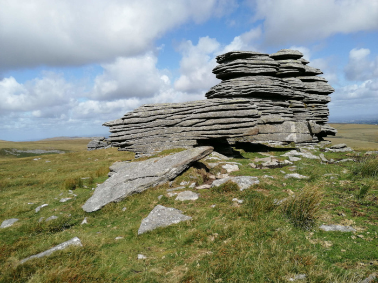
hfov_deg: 65.3
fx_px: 295
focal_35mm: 27
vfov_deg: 51.4
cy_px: 142
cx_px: 189
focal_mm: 3.95
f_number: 1.8
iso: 50
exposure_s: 1/1992
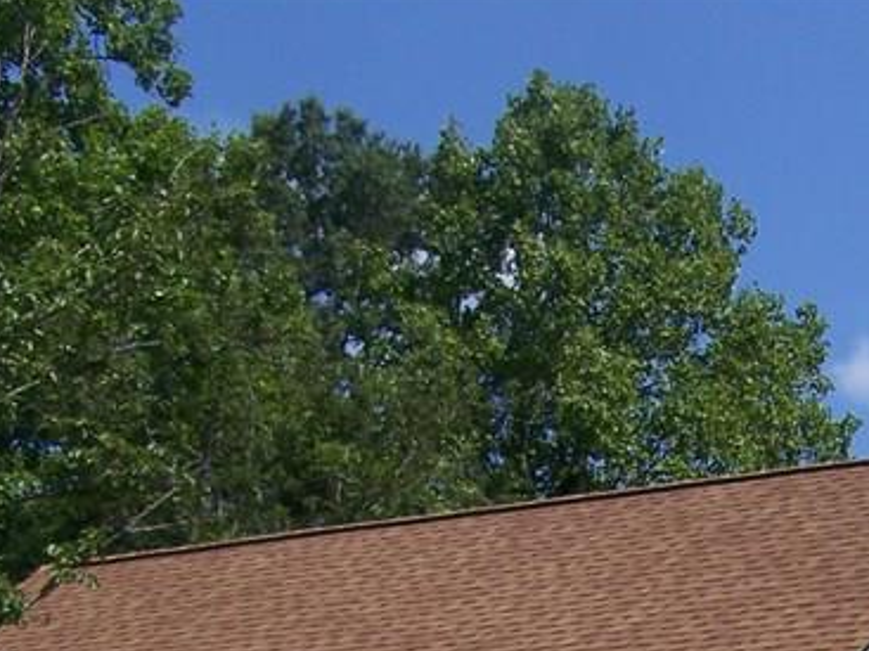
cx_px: 855
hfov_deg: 18.1
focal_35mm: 106
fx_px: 2660
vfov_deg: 13.4
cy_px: 895
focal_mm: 6.3
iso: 64
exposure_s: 1/640
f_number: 4
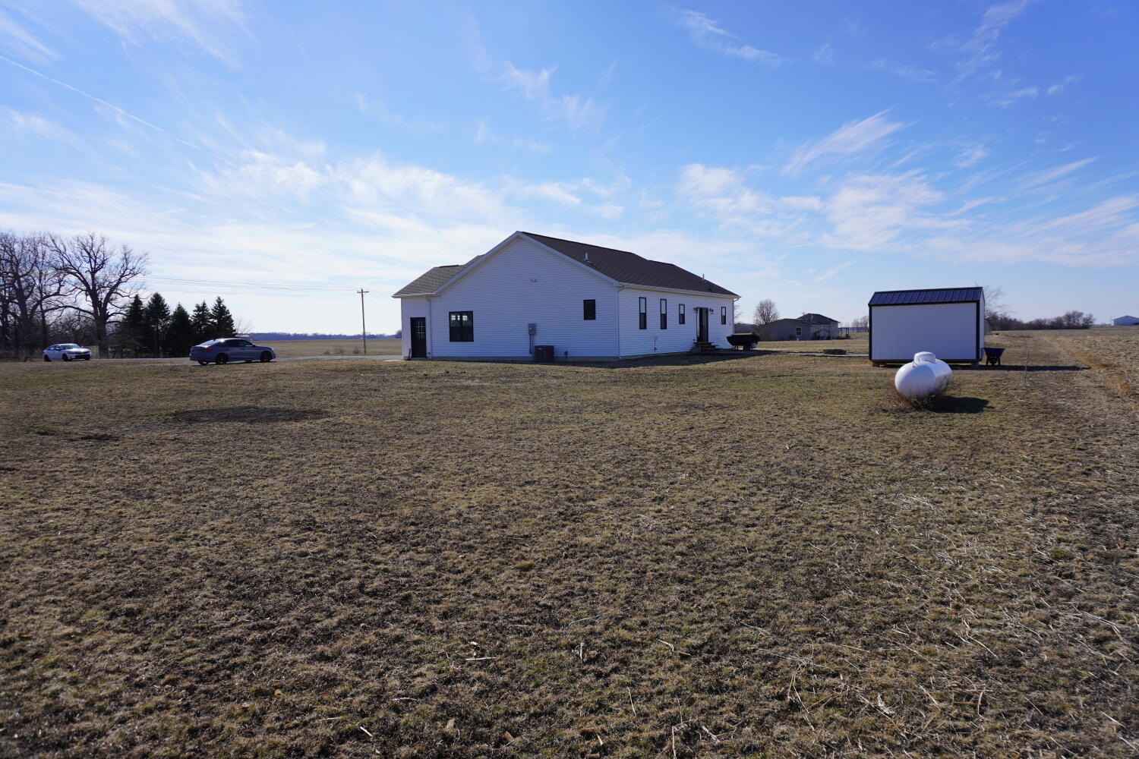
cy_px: 380
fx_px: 759
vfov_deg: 53.1
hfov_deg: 73.7
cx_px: 570
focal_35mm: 24
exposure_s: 1/1000
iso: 100
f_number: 5
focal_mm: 16
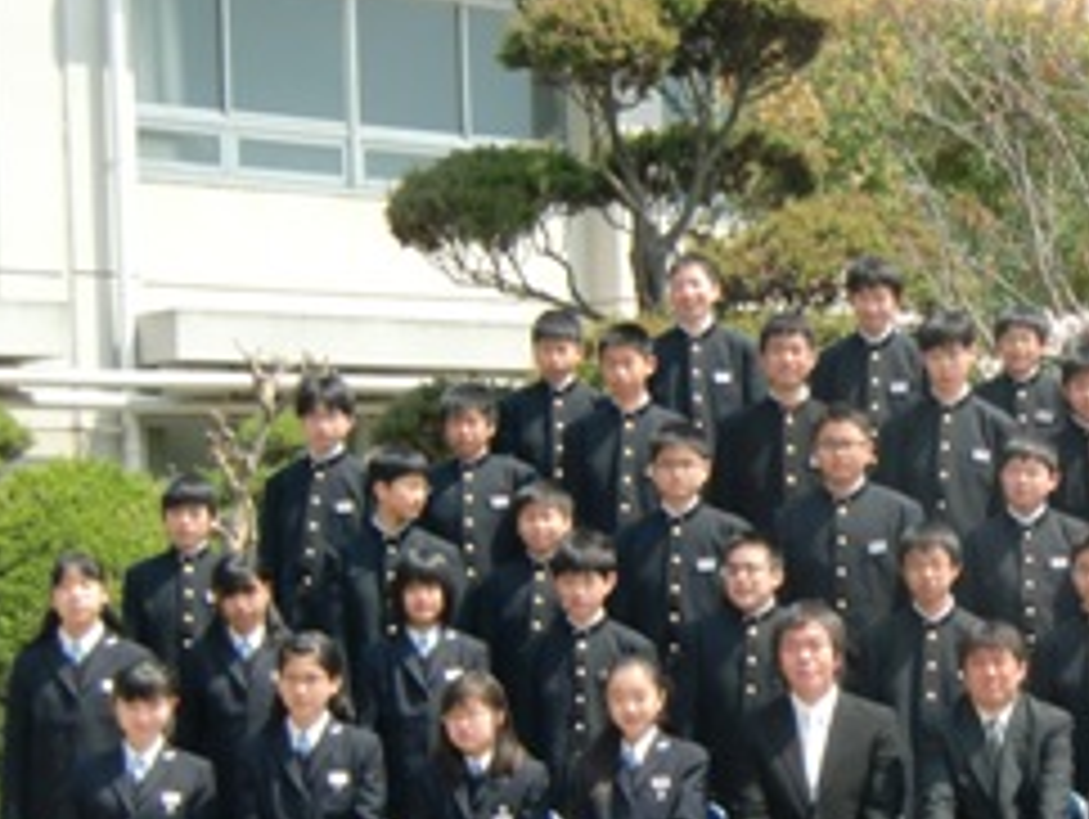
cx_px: 986
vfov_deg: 17.0
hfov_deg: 21.9
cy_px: 446
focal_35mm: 87
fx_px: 2740
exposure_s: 1/250
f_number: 4
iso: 64
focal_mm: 8.4
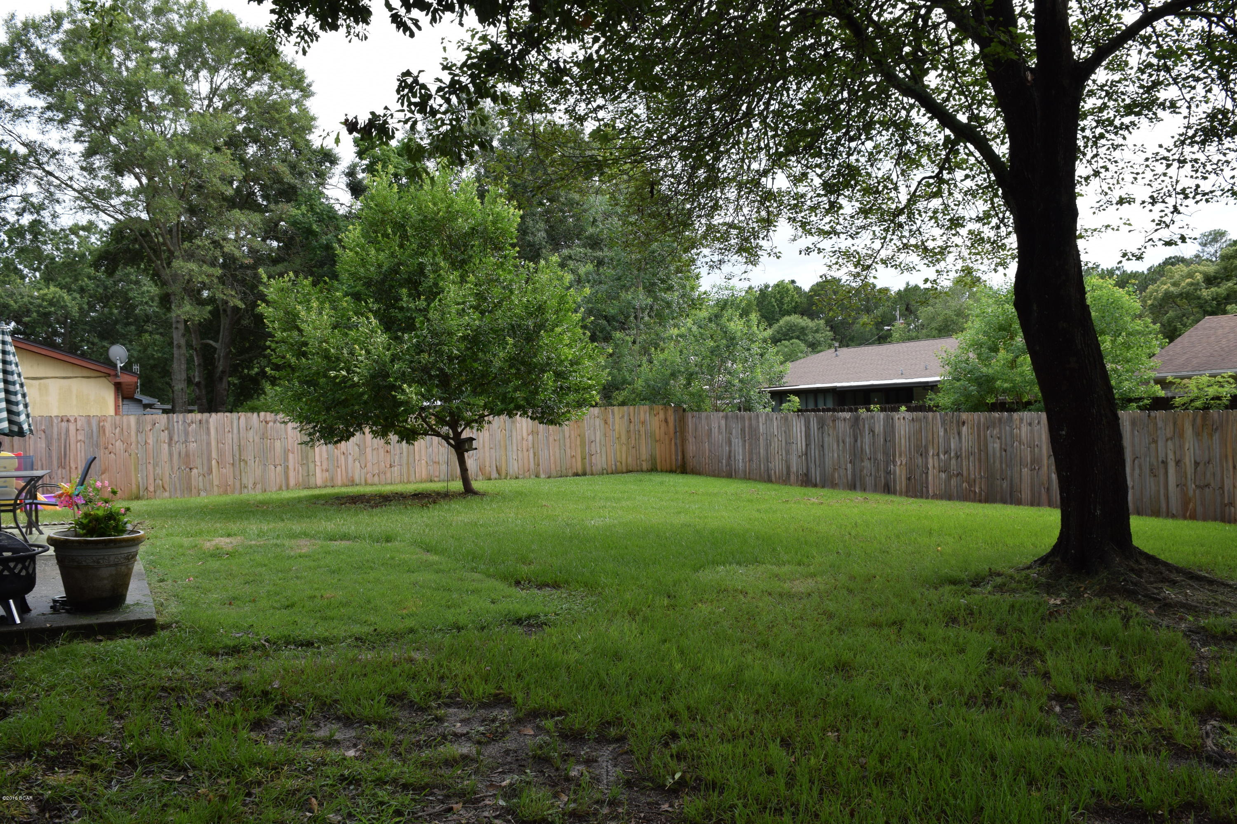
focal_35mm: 27
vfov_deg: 47.9
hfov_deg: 67.4
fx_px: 928
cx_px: 618
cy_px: 412
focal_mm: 18
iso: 250
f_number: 8
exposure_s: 1/250
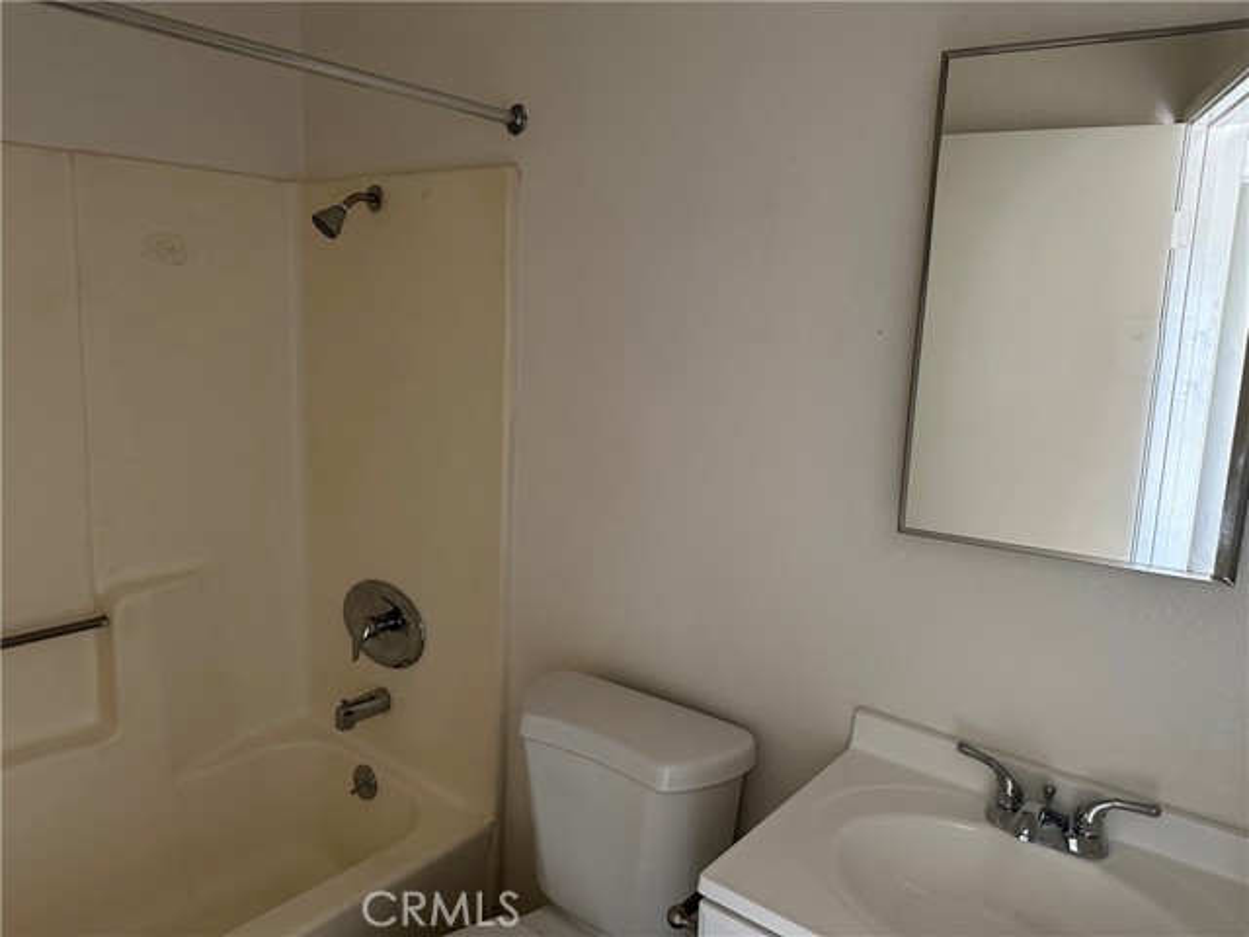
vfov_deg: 56.8
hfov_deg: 71.6
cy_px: 468
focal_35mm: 24
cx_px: 624
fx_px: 866
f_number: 1.8
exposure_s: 1/60
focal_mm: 6.9
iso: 400
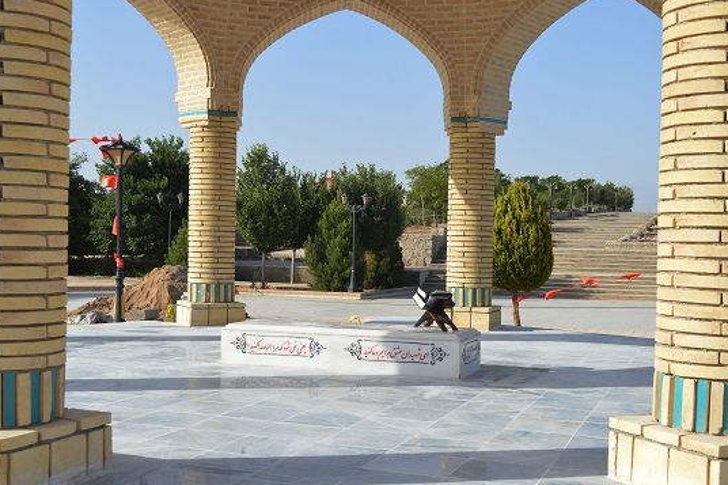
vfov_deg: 28.6
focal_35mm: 47
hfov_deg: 41.9
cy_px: 268
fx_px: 950
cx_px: 379
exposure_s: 1/250
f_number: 8
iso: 100
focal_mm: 28
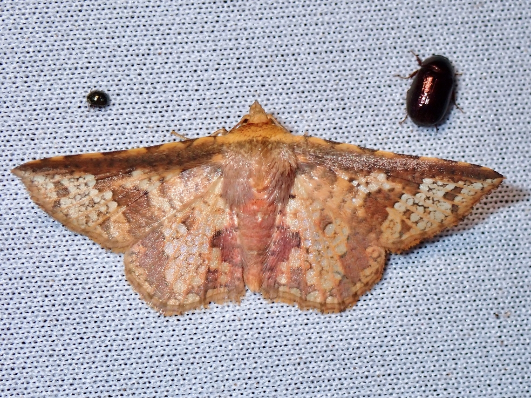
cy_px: 199
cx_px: 266
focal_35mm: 100
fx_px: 1534
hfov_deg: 19.6
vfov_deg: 14.8
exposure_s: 1/200
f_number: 6.3
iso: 200
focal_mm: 18
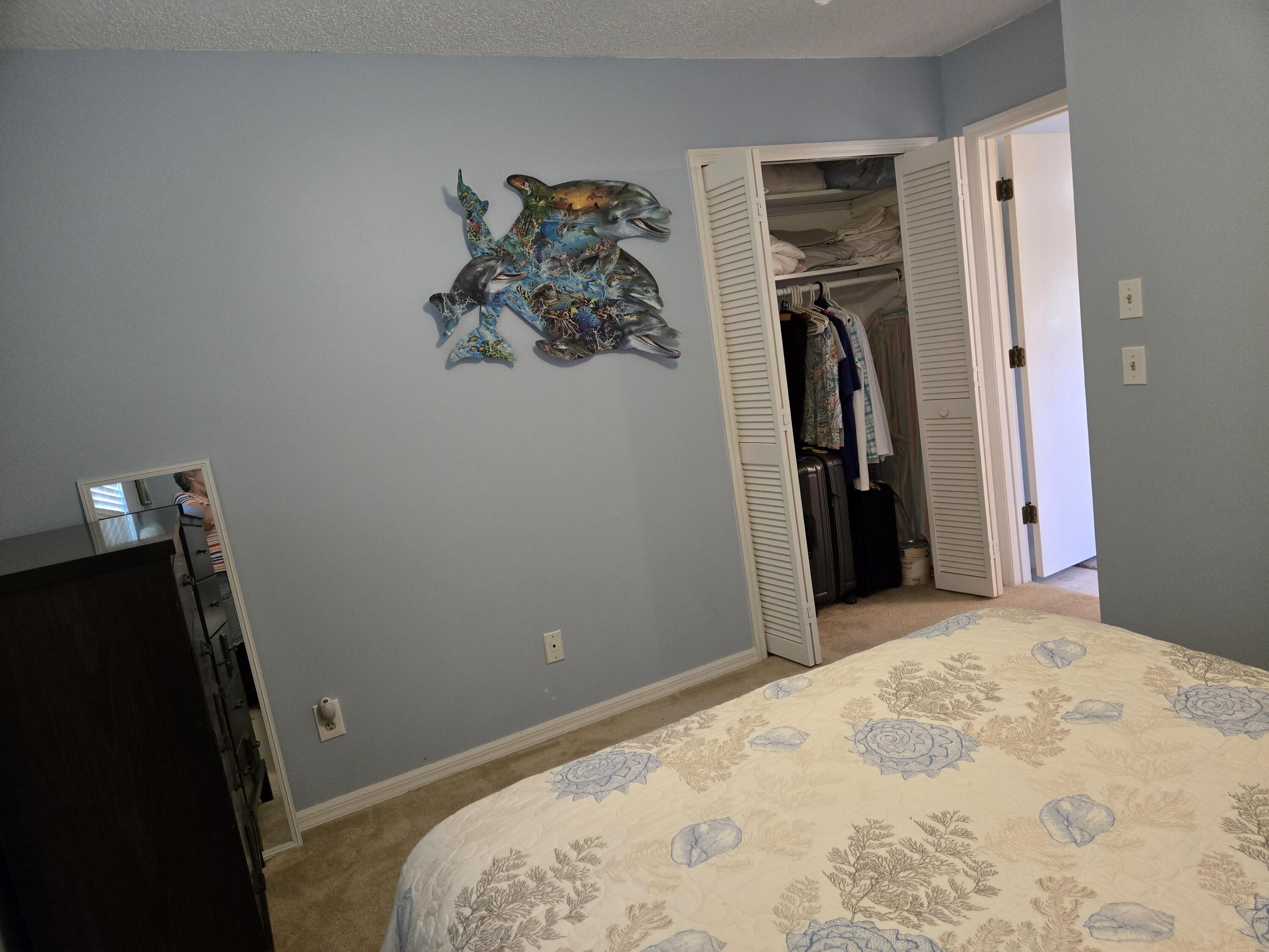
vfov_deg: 58.9
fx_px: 843
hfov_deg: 73.9
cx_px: 634
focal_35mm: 23
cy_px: 476
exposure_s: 1/120
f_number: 1.8
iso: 800
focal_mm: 5.4
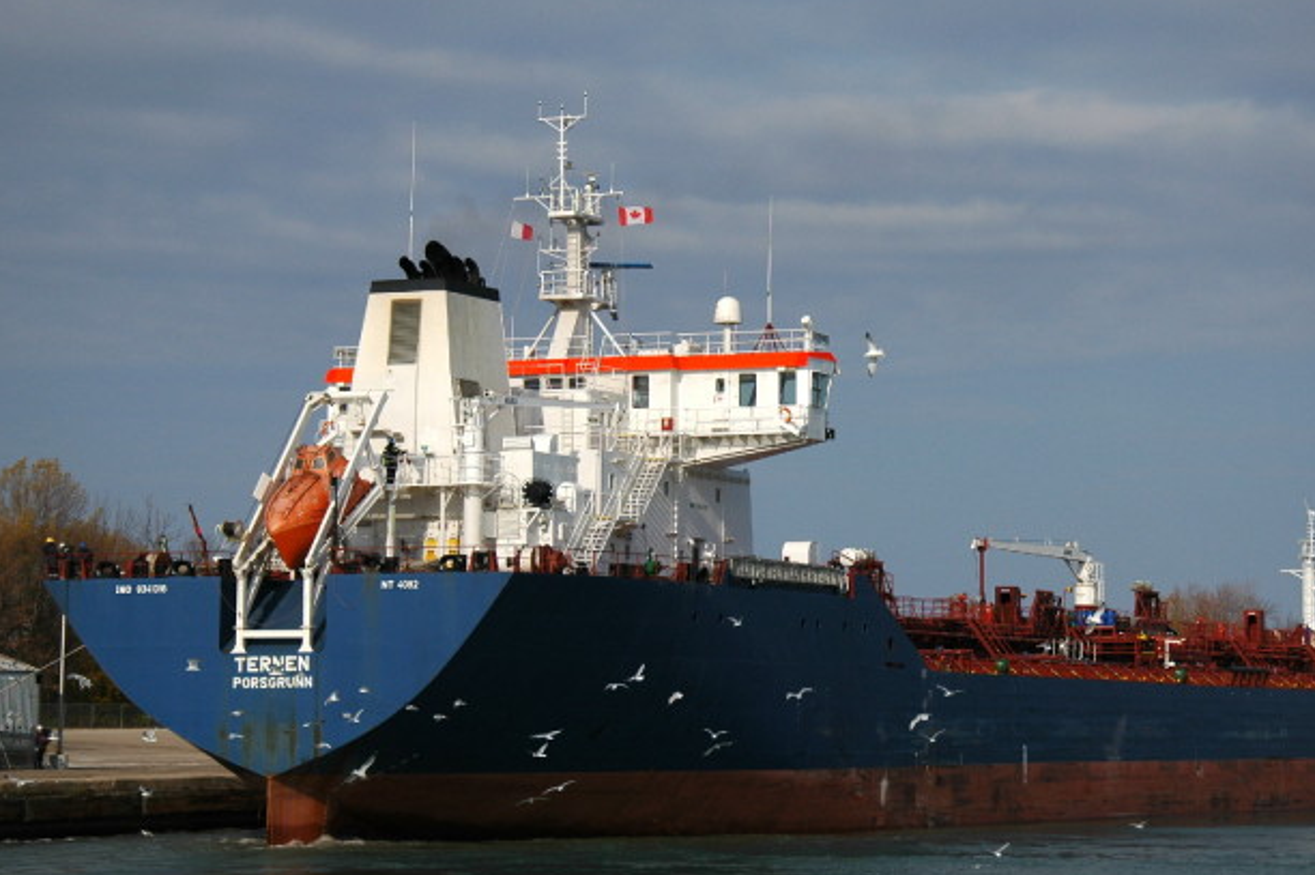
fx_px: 3577
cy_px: 443
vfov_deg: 13.9
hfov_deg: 20.8
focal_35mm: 98
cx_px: 774
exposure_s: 1/1600
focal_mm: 50
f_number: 7.1
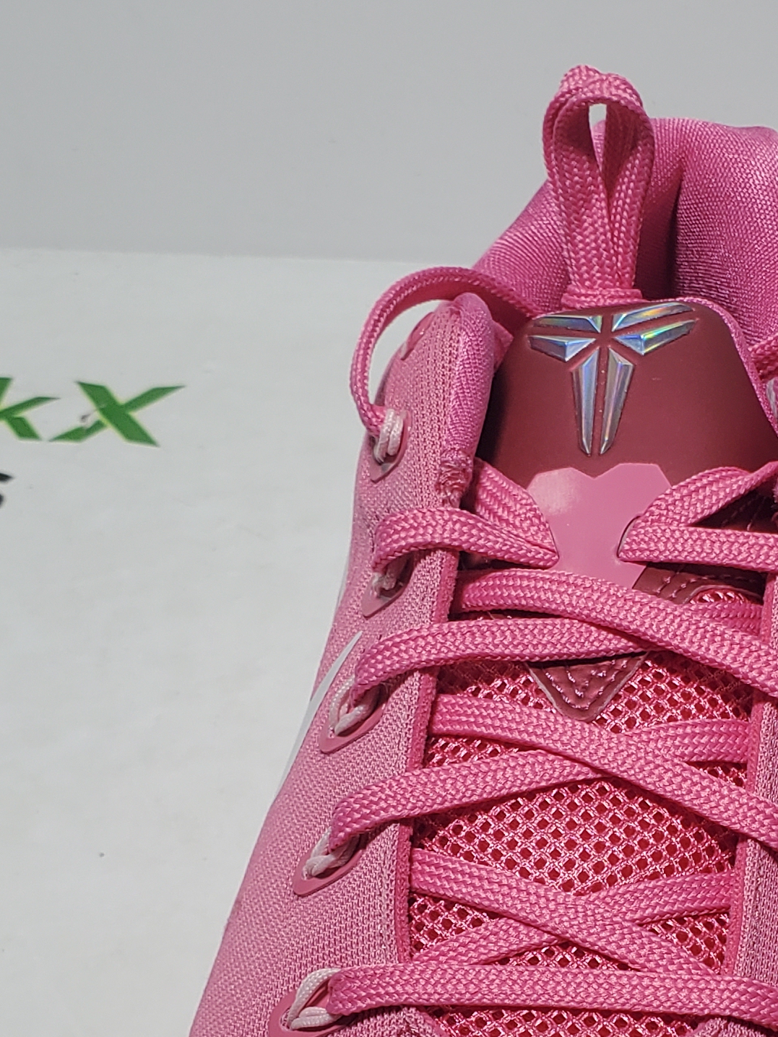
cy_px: 841
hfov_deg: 19.5
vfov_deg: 26.2
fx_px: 2188
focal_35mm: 73
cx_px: 803
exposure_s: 1/310
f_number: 2.4
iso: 50
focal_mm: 4.3
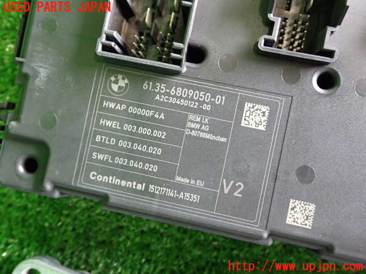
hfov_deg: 51.4
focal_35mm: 36
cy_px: 137
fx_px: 381
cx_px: 183
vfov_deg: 39.7
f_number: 2.5
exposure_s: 1/40
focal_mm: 6.37
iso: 640
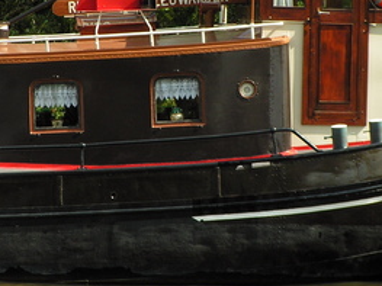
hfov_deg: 5.3
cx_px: 219
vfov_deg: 4.0
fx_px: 4092
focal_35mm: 371
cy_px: 83
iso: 50
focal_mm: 30.1
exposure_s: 1/250
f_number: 5
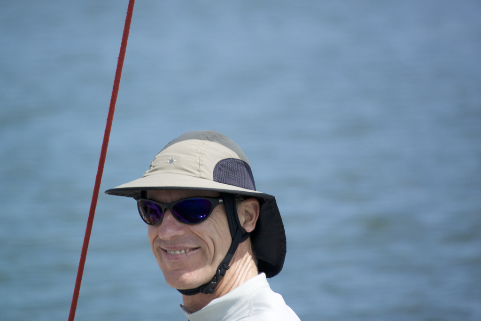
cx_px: 240
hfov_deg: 2.5
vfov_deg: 1.7
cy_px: 160
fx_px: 10823
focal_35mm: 810
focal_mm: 300
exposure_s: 1/640
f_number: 5.6
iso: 160
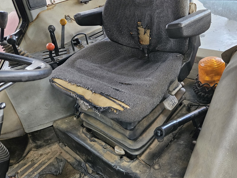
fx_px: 212
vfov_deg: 45.2
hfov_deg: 58.2
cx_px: 131
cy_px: 71
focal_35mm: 31
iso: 500
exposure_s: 1/100
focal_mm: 5.4
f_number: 1.8
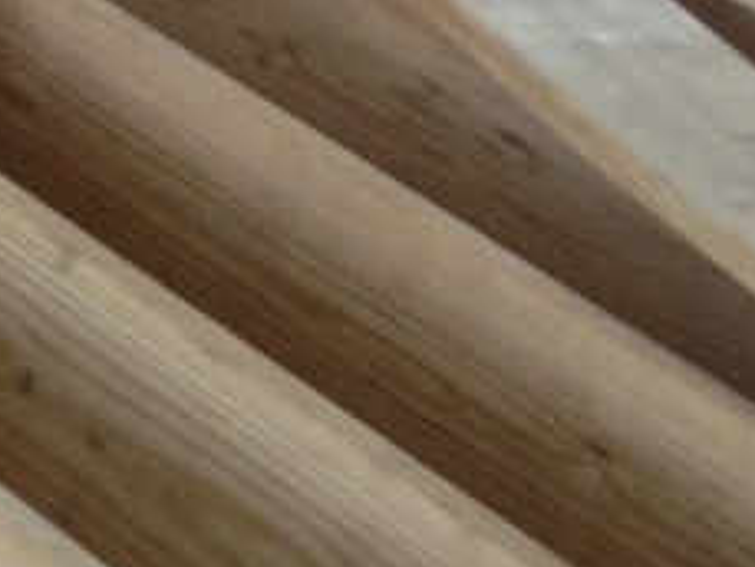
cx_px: -598
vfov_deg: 7.3
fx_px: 4452
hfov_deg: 9.3
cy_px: 115
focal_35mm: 204
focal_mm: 4.28
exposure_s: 1/20
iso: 64
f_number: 2.4
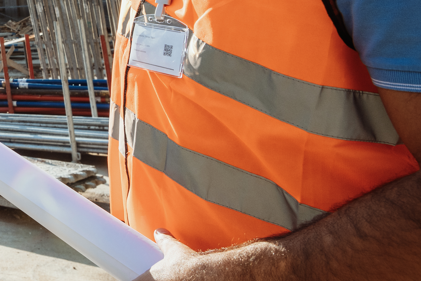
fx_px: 702
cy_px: -100
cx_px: -221
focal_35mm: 60
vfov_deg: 20.4
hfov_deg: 25.0
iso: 160
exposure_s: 1/500
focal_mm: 16
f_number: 6.3
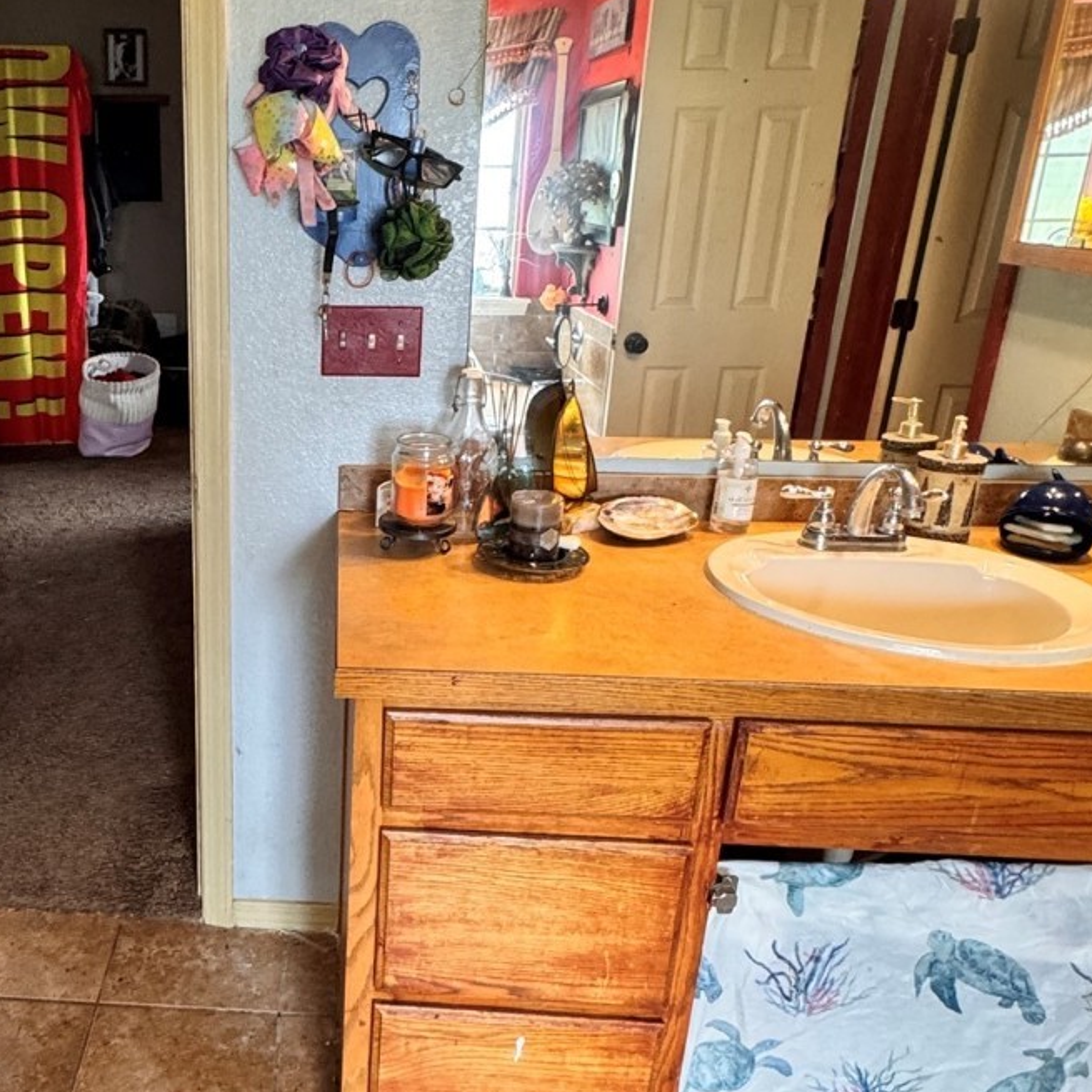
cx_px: 247
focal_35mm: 29
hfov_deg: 52.6
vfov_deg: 55.6
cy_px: 517
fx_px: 1035
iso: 250
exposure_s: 1/60
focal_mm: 2.22
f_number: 2.2
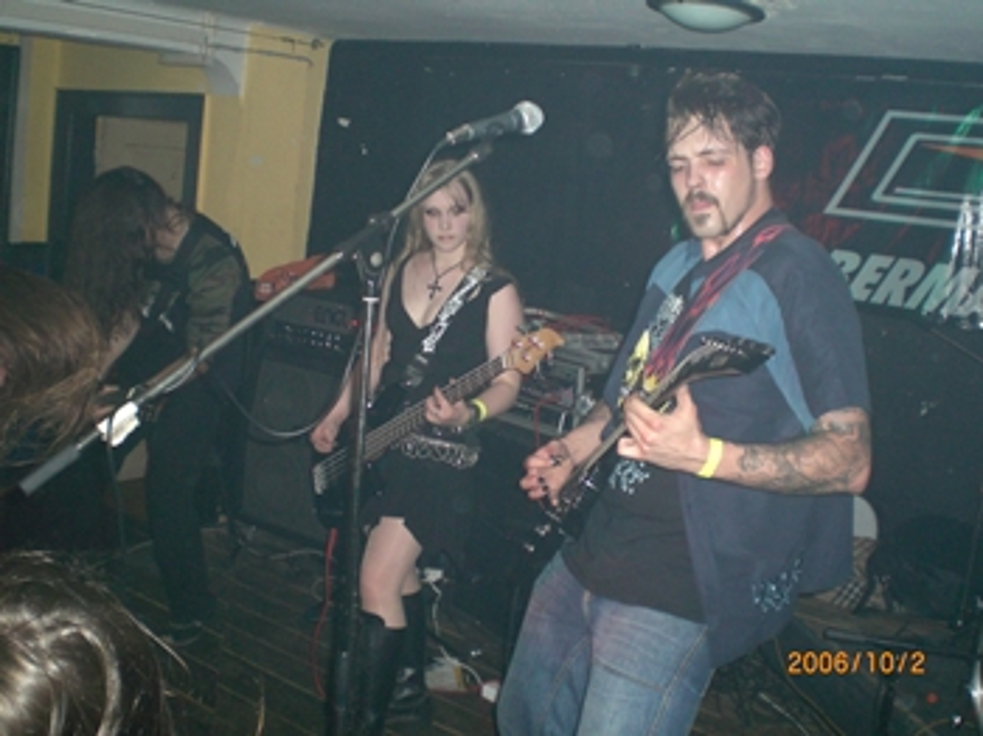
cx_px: 492
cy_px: 368
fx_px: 1078
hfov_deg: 49.0
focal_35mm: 38
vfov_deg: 37.7
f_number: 3.1
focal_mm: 6.3
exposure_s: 1/60
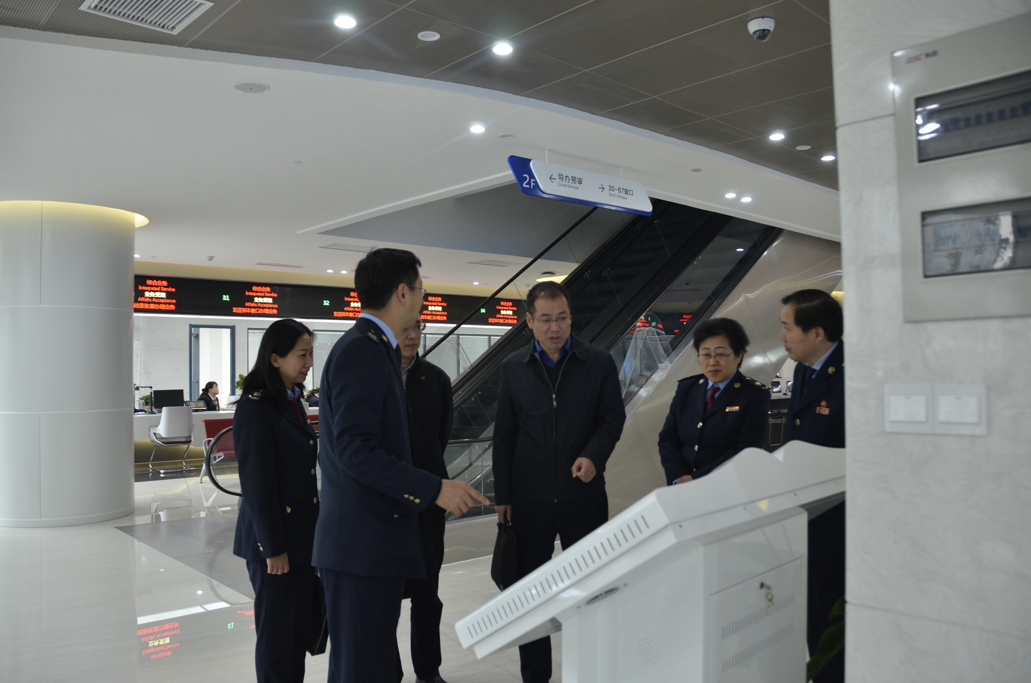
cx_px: 516
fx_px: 772
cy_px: 342
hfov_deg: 67.5
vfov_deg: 47.7
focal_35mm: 27
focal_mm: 18
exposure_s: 1/40
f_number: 3.5
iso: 400
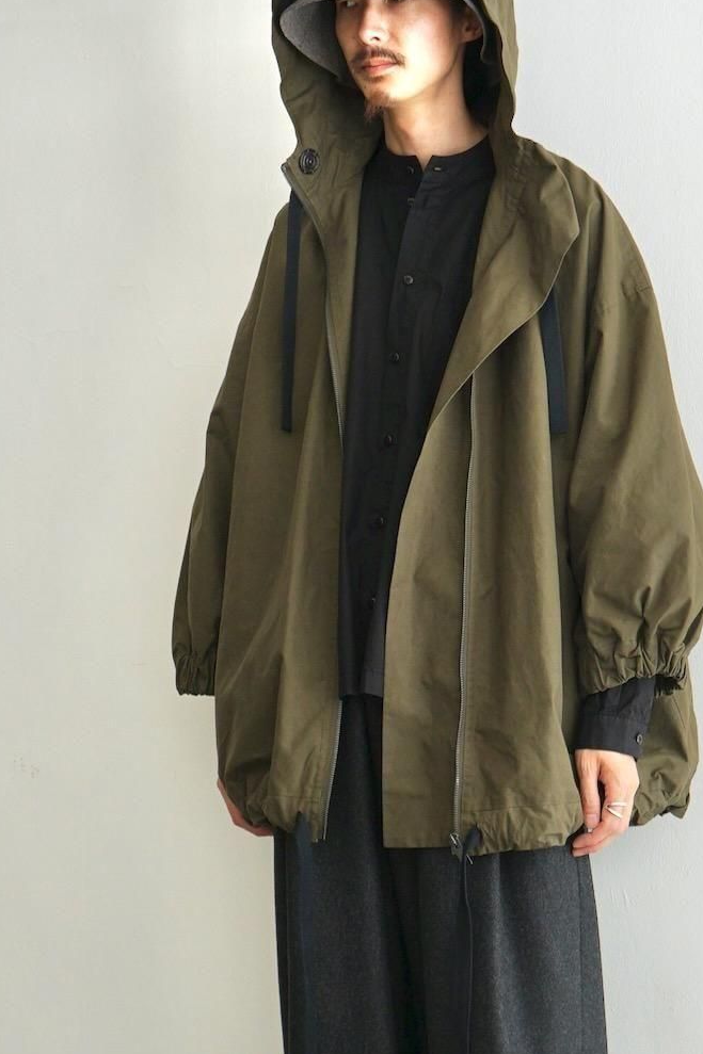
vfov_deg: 28.4
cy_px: 647
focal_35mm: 71
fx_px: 2080
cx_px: 424
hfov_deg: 19.2
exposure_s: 1/160
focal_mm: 39
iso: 320
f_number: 4
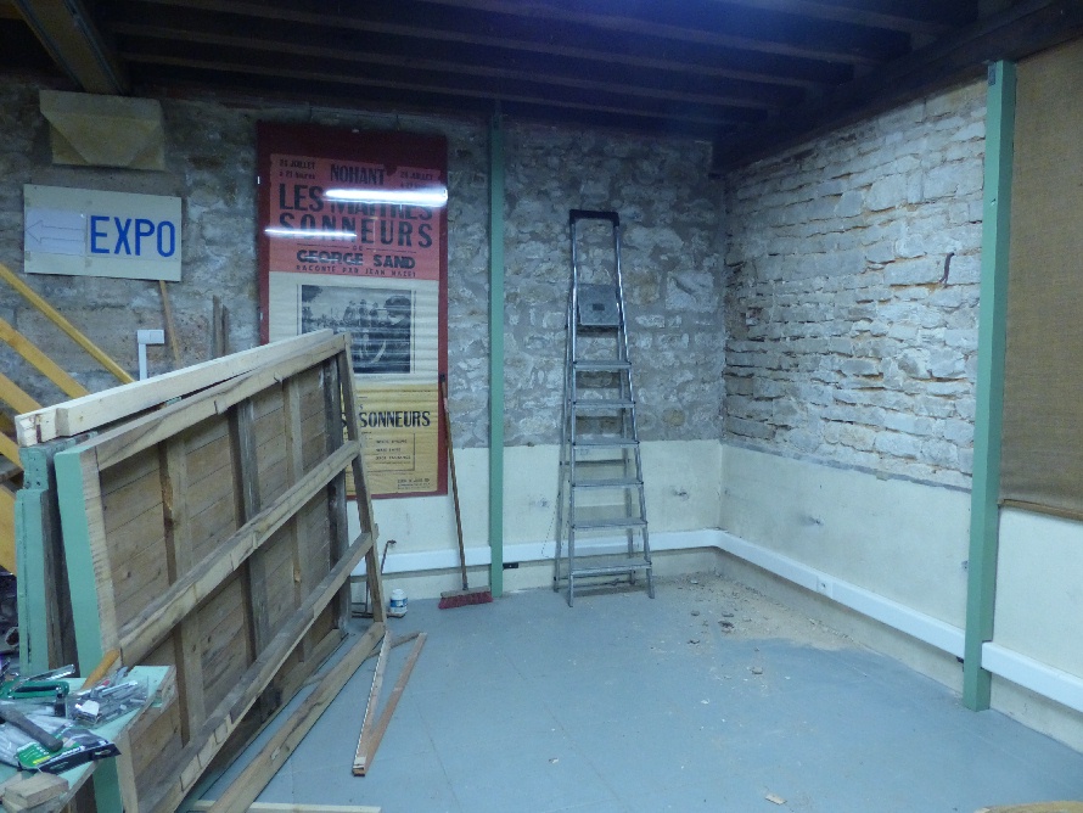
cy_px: 406
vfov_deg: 54.9
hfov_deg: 69.4
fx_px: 782
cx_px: 542
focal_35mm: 25
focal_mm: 4.5
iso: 400
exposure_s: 1/30
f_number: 2.8
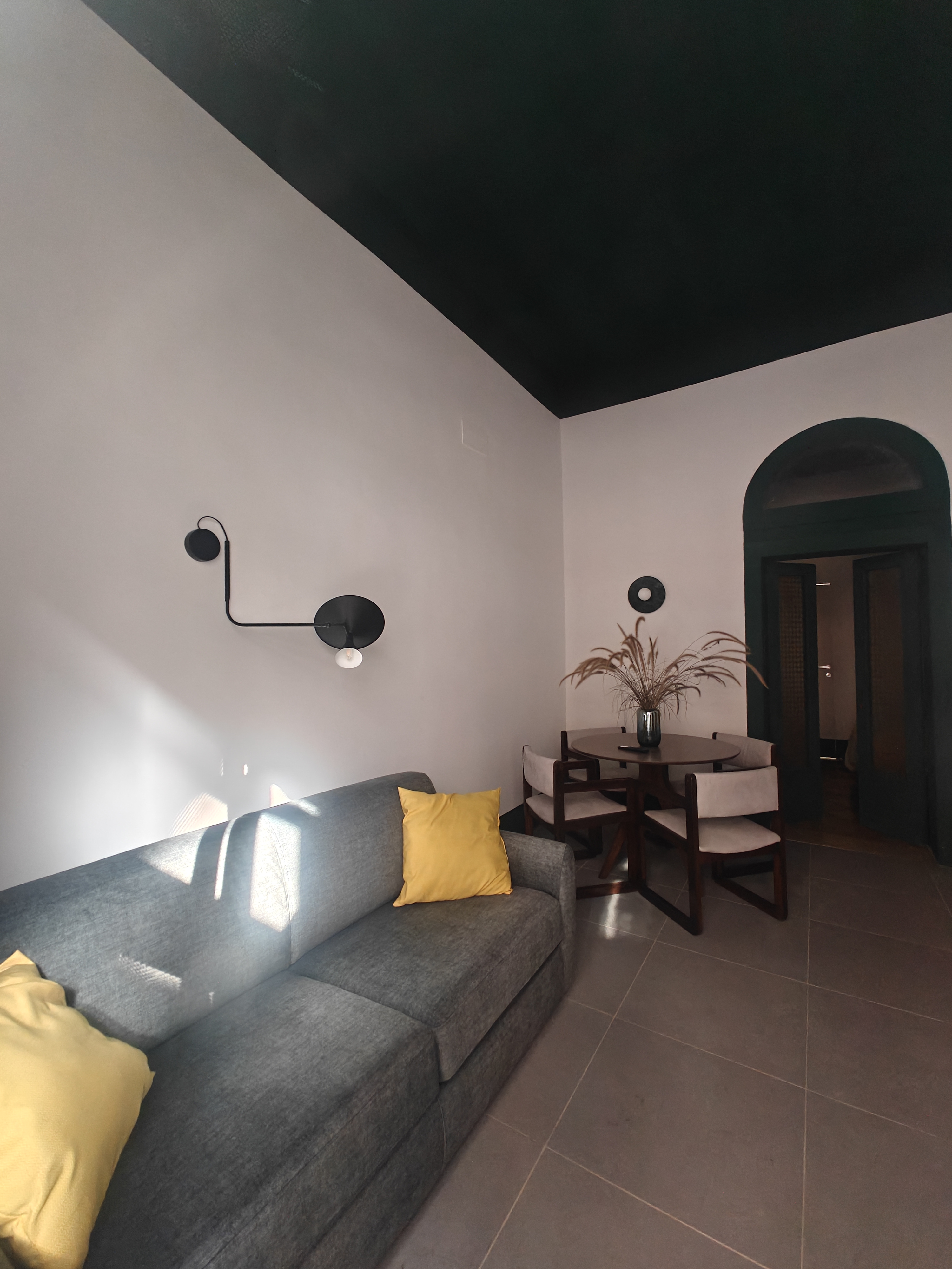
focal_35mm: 14
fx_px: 513
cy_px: 634
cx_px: 476
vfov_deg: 102.1
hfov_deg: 85.7
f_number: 2.2
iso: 1600
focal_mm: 2.62
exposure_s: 1/21
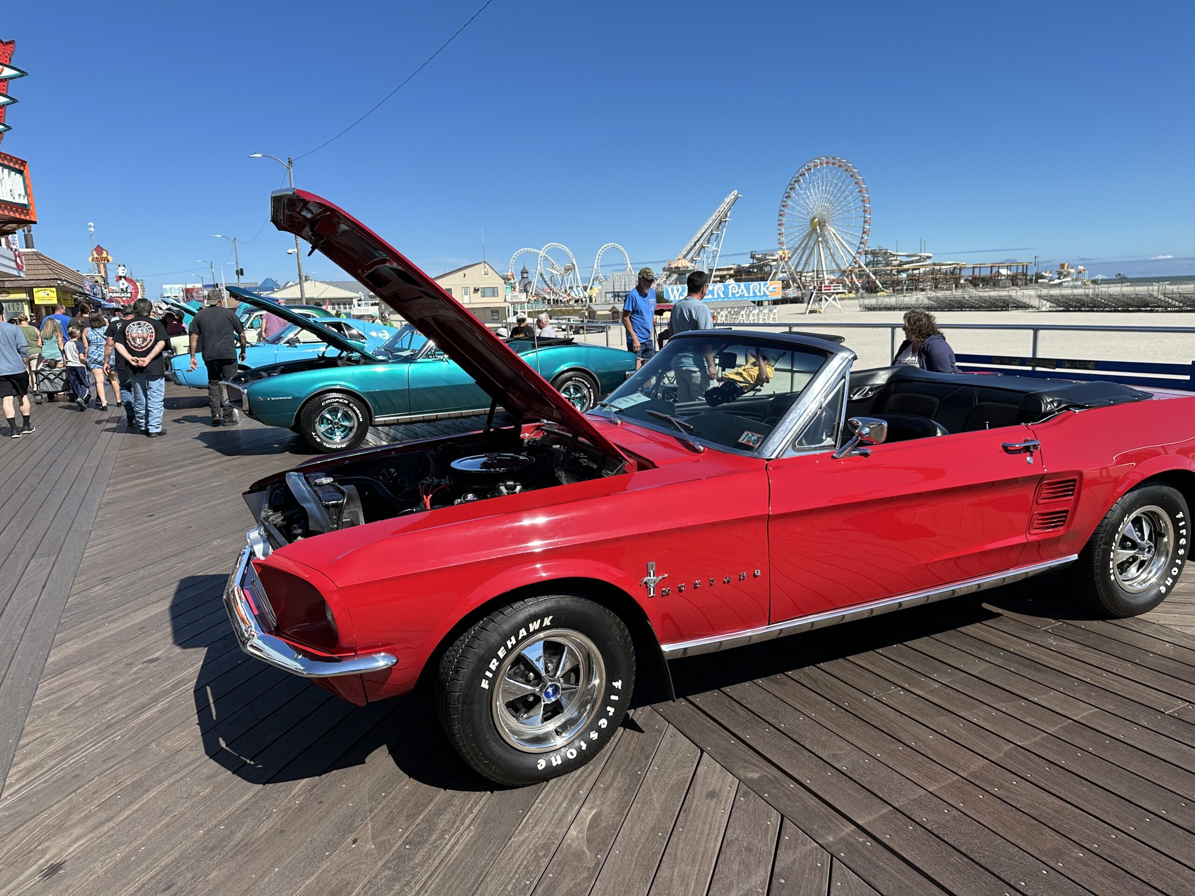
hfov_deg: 71.6
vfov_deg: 56.8
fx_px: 829
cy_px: 448
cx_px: 598
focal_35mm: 24
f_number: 1.78
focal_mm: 6.86
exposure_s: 1/5263
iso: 80
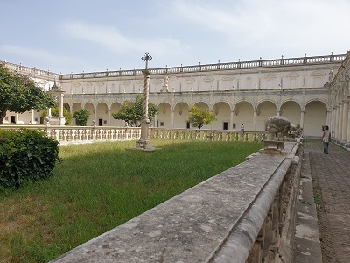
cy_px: 132
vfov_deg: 53.1
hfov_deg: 67.3
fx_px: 263
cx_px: 175
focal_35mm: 26
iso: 50
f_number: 2.4
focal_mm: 4.3
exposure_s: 1/1497
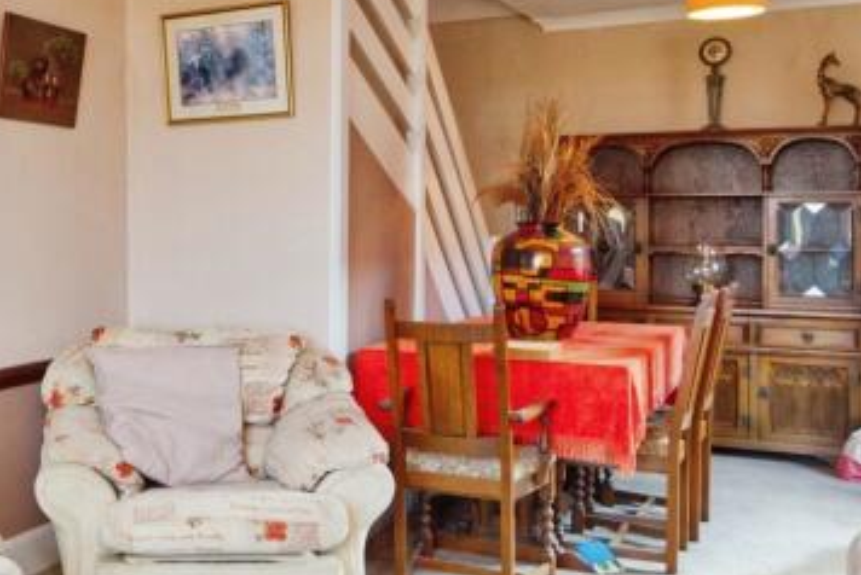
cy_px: 248
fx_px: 1101
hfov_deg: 39.7
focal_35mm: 46
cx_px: 94
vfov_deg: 29.3
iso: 400
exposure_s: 1/30
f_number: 9
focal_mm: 16
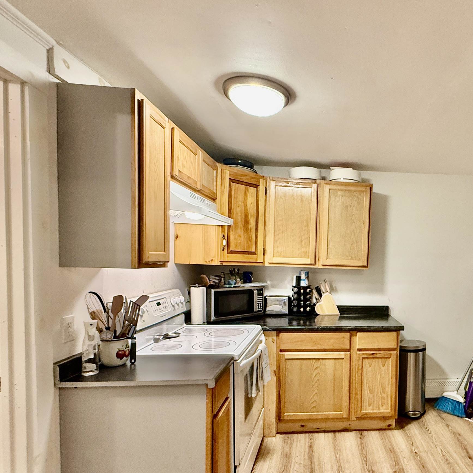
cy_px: 276
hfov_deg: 64.8
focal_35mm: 22
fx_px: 340
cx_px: 363
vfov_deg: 69.1
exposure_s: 1/60
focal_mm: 2.22
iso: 400
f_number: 2.2
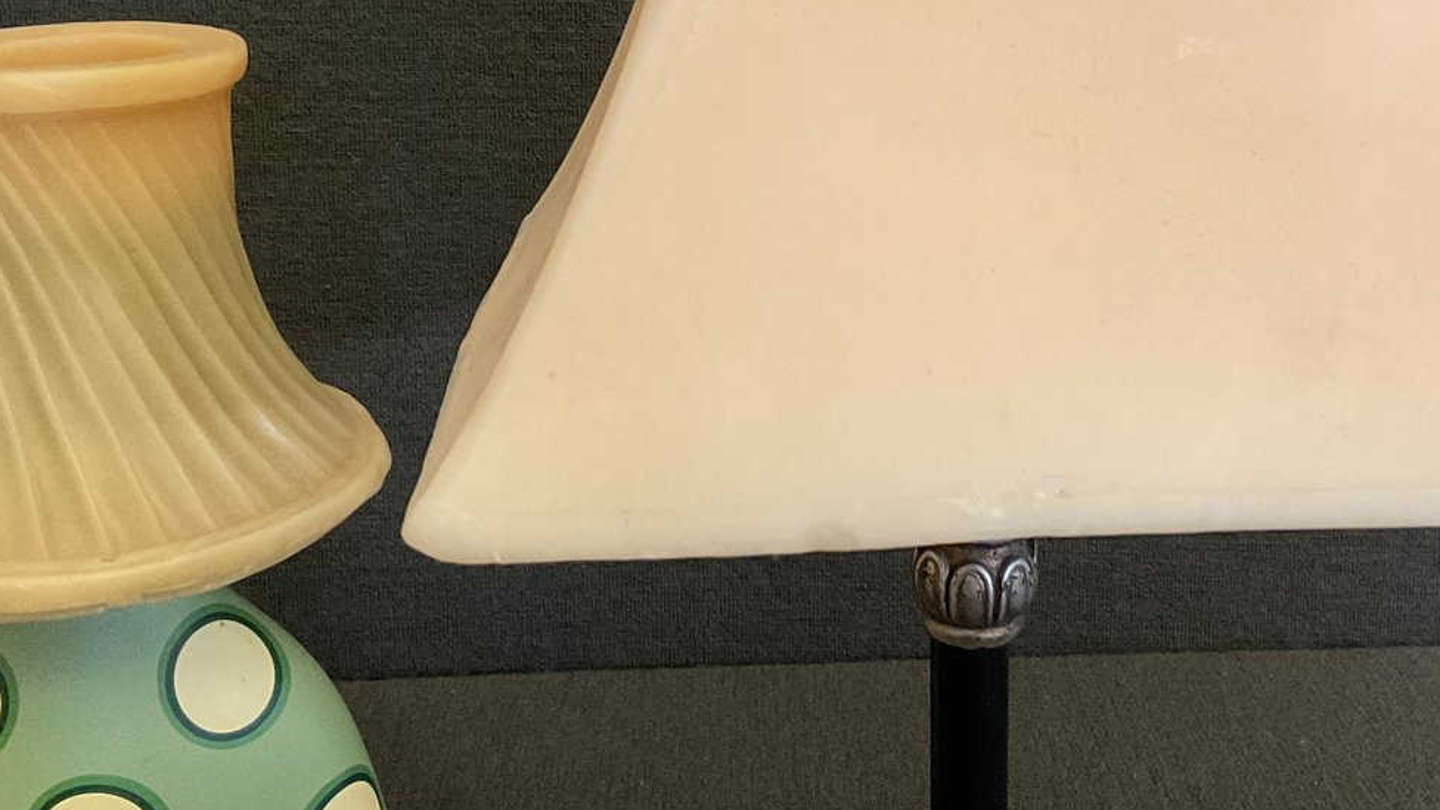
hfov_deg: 41.6
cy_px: 197
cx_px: 954
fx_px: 1871
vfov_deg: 24.2
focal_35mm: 49
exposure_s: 1/60
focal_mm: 3
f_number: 1.8
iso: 200
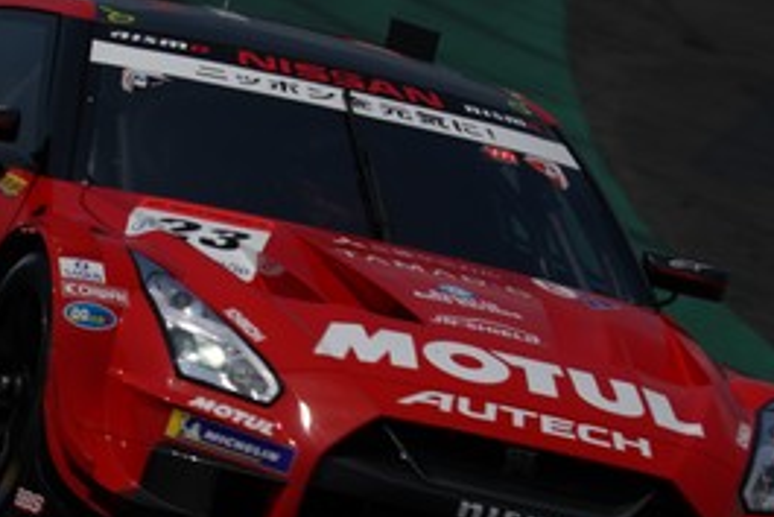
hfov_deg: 1.3
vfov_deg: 0.8
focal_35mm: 1630
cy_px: 175
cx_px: 286
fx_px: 35063
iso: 50
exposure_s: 1/500
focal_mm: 600
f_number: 10
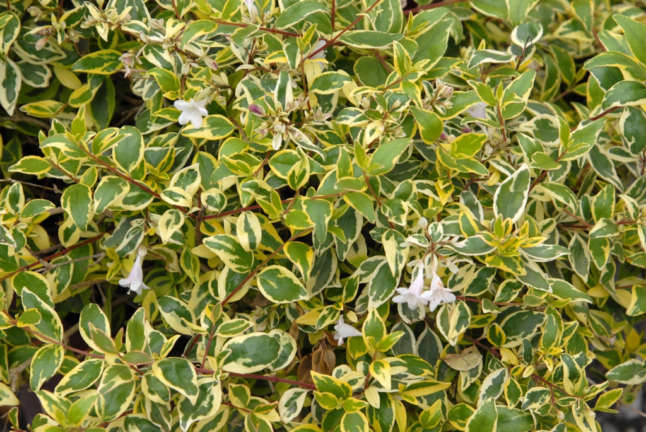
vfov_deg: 9.2
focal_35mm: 150
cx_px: 323
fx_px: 2694
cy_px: 216
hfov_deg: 13.7
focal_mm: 100
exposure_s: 1/320
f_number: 9
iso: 400
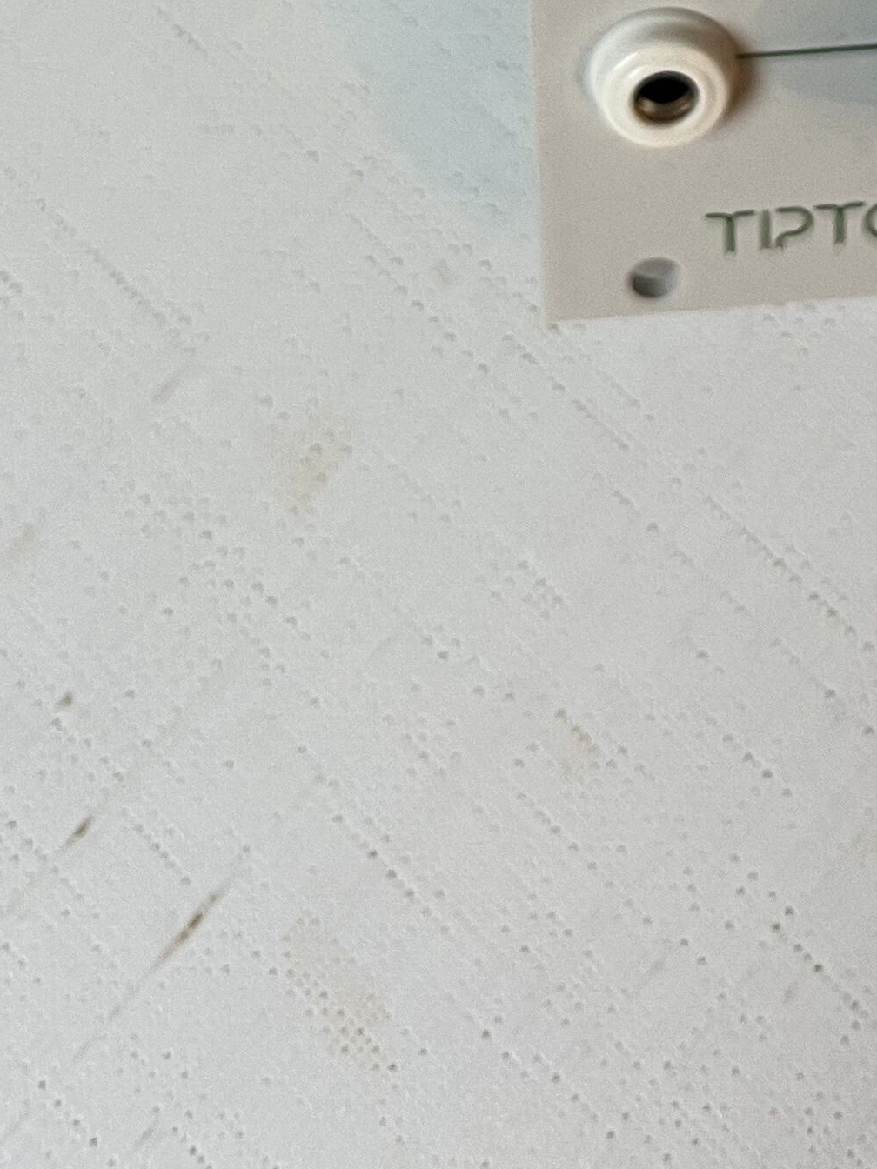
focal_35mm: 78
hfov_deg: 18.4
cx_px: 860
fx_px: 2635
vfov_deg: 21.6
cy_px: -495
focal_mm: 5.1
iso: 160
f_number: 1.6
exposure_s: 1/60
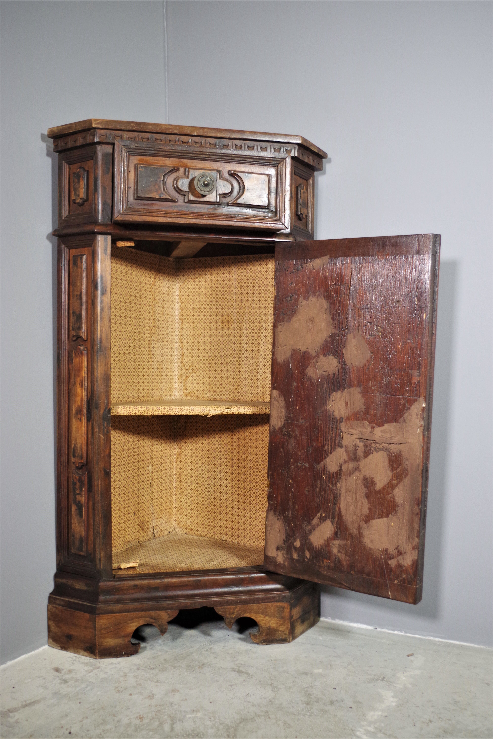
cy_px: 370
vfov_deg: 60.3
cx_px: 246
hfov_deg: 42.3
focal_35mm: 31
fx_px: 637
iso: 800
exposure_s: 1/60
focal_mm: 21.25
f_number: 4
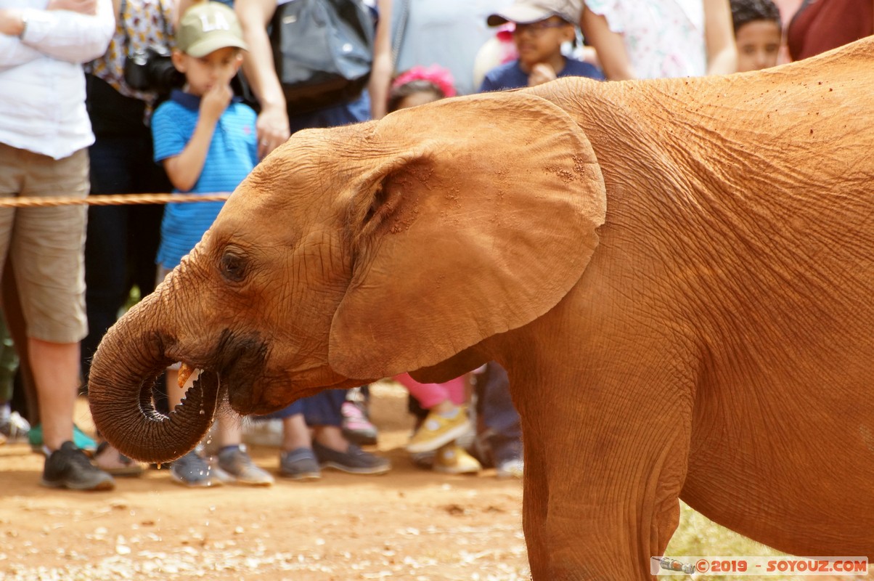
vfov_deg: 3.0
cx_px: 437
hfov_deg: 4.6
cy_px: 290
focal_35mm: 450
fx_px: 10913
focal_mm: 300
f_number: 8
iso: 800
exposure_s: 1/500
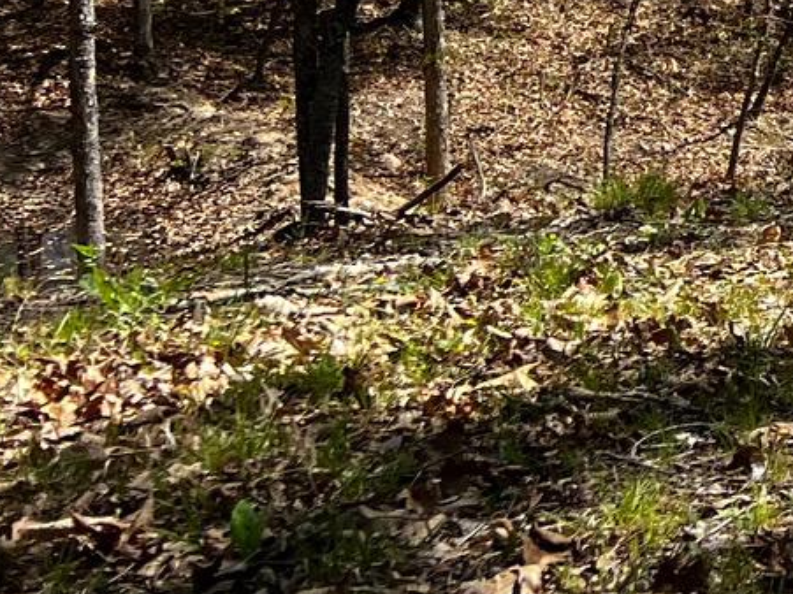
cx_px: 1581
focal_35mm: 118
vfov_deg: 11.8
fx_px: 2702
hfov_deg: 14.1
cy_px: -390
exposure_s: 1/1698
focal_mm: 5.7
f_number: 1.5
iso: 50
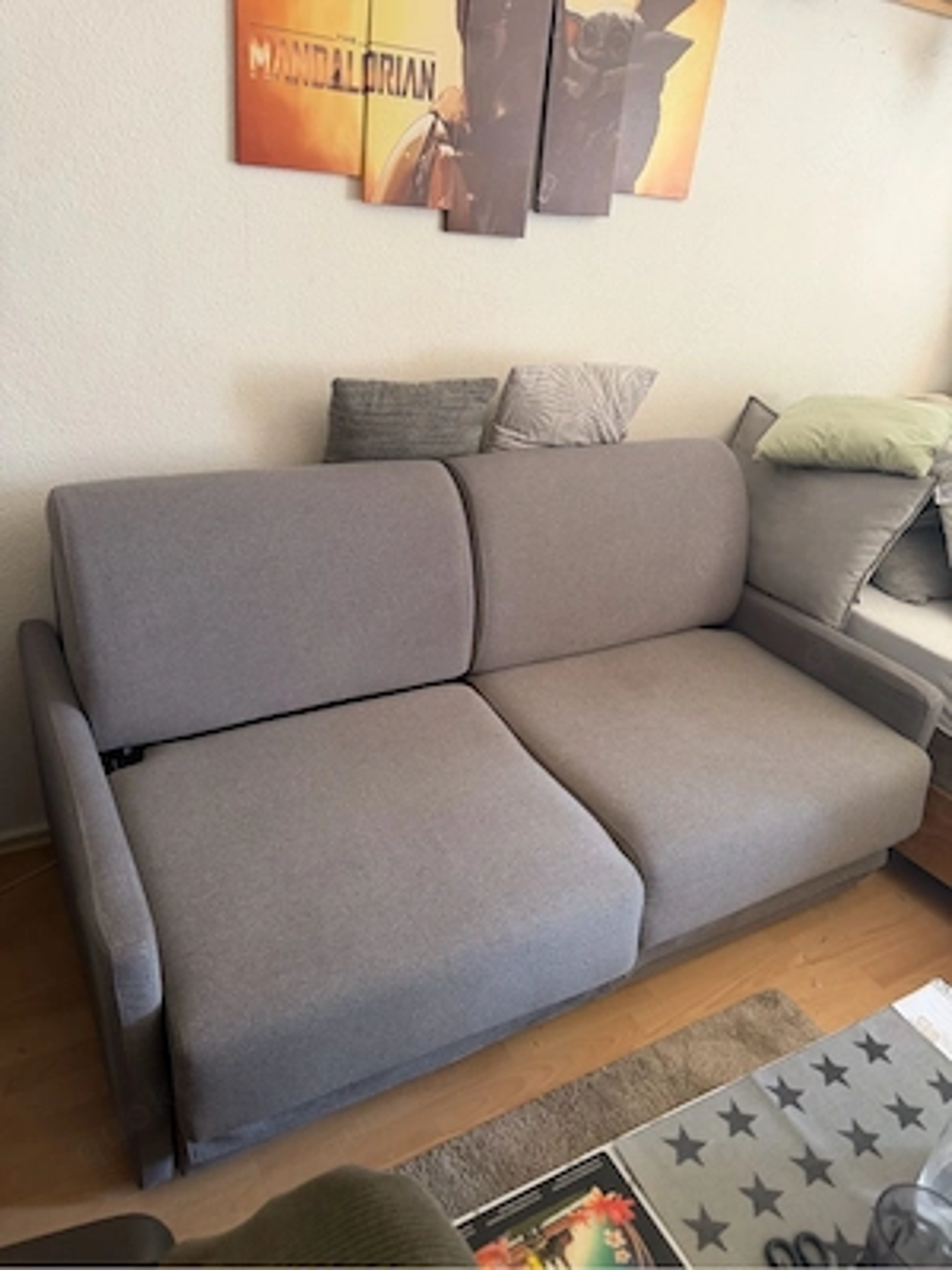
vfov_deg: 71.6
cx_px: 476
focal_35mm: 24
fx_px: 880
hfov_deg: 56.8
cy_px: 635
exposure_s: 1/121
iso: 200
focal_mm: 6.76
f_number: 1.78
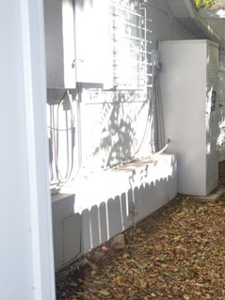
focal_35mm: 52
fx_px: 451
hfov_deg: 27.2
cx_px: 196
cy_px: 138
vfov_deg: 36.8
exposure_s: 1/200
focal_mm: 18
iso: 100
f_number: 4
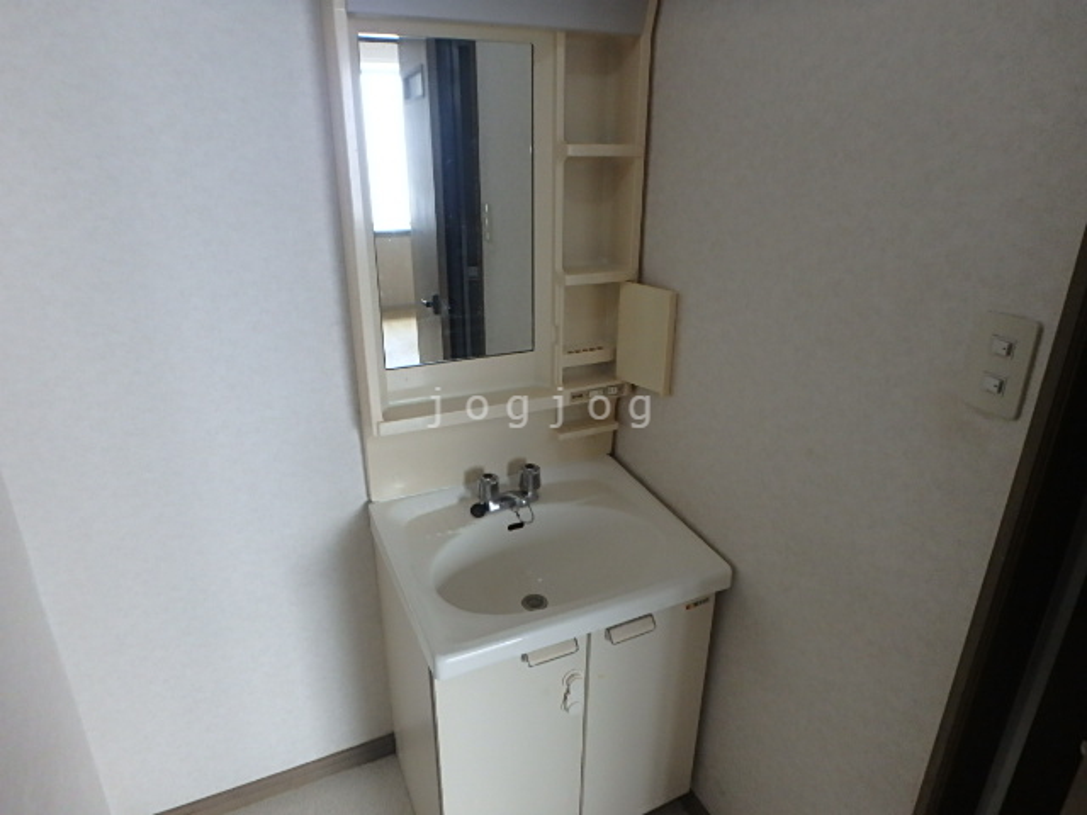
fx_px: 659
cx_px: 544
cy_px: 408
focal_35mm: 21
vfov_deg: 63.4
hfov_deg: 79.0
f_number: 3.5
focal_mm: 3.7
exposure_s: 1/30
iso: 400
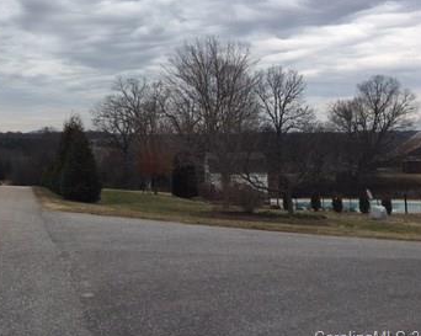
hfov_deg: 33.9
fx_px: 660
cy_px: 54
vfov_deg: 27.8
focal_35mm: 53
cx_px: 62
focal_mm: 4.15
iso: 25
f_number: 2.2
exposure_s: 1/1026
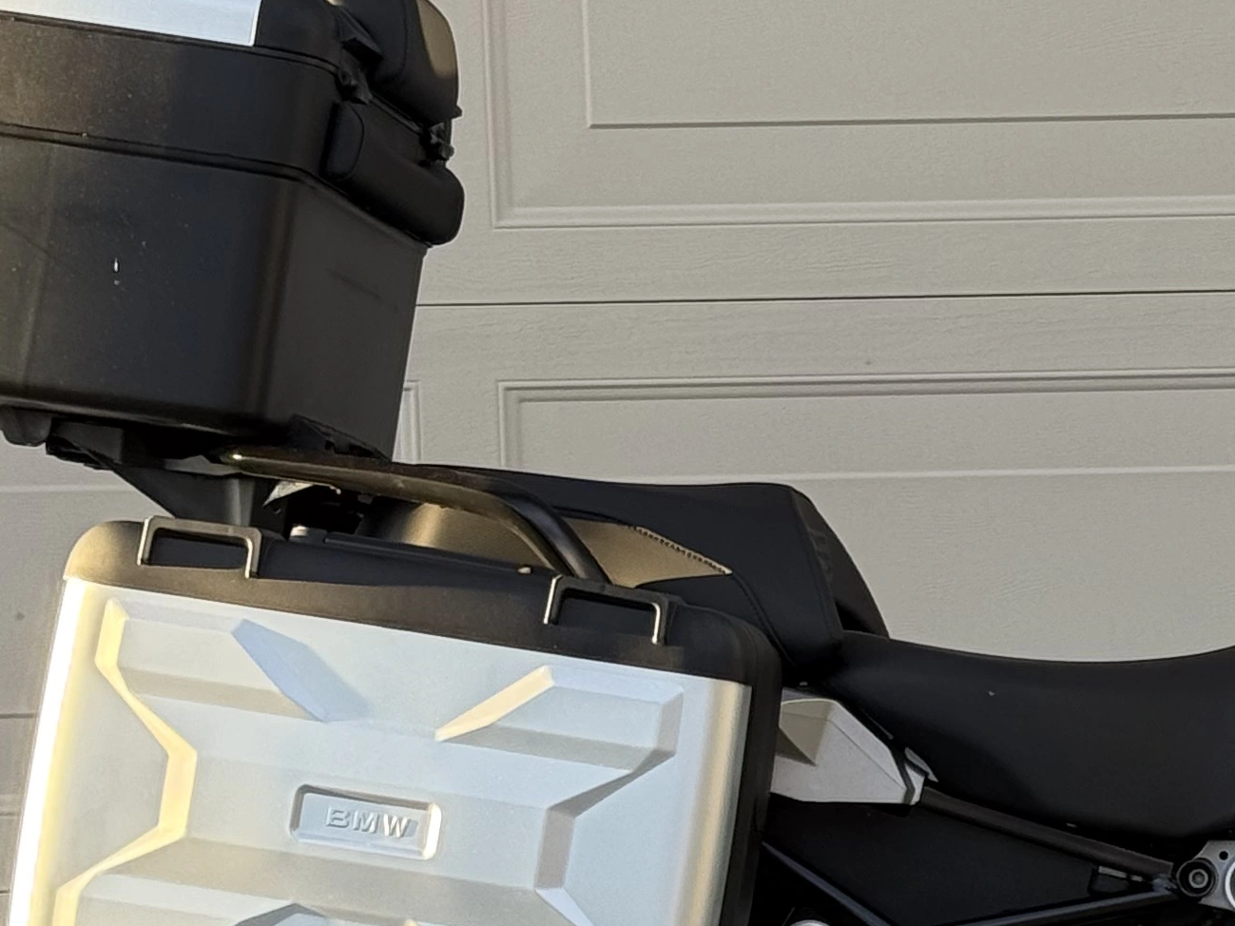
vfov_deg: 9.9
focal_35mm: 149
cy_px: 683
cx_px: 1472
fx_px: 5315
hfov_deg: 12.9
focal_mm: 6.76
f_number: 1.78
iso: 80
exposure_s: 1/238
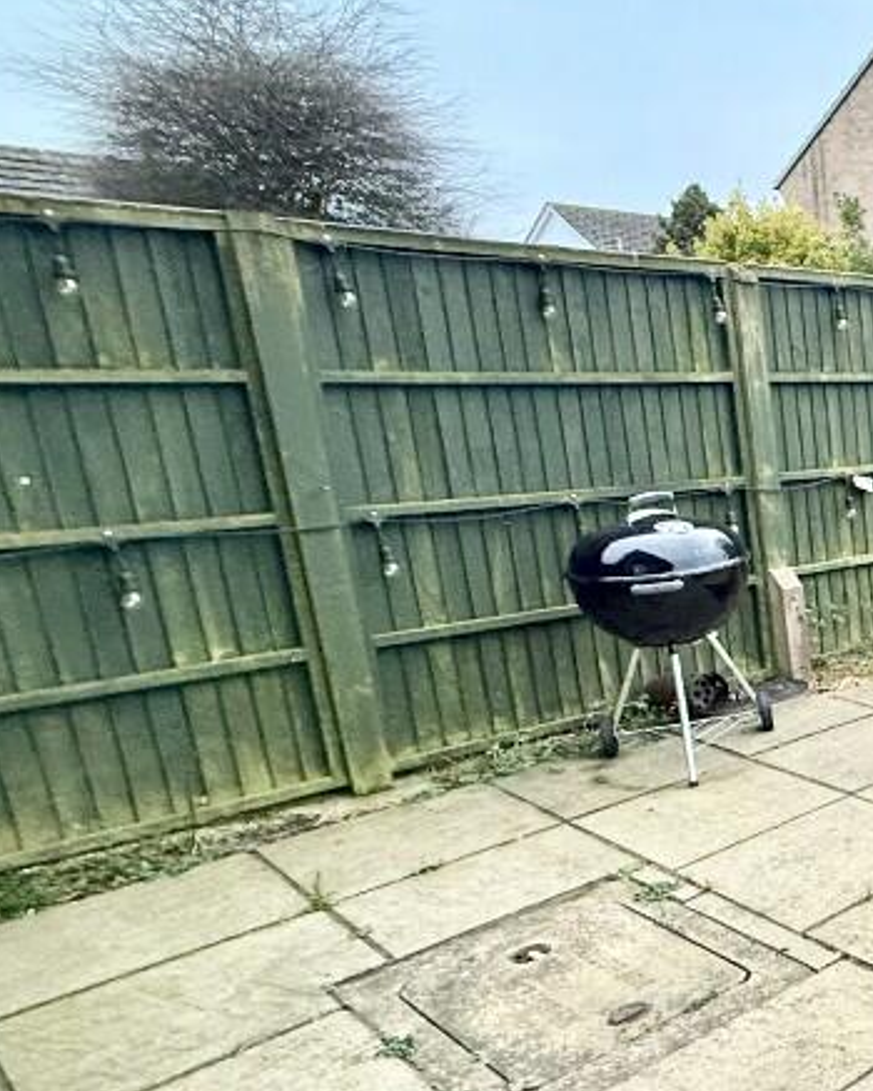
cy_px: 612
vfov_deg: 55.5
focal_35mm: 32
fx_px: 1033
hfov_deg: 30.2
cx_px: 1257
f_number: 2.2
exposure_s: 1/67
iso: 320
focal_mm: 2.22
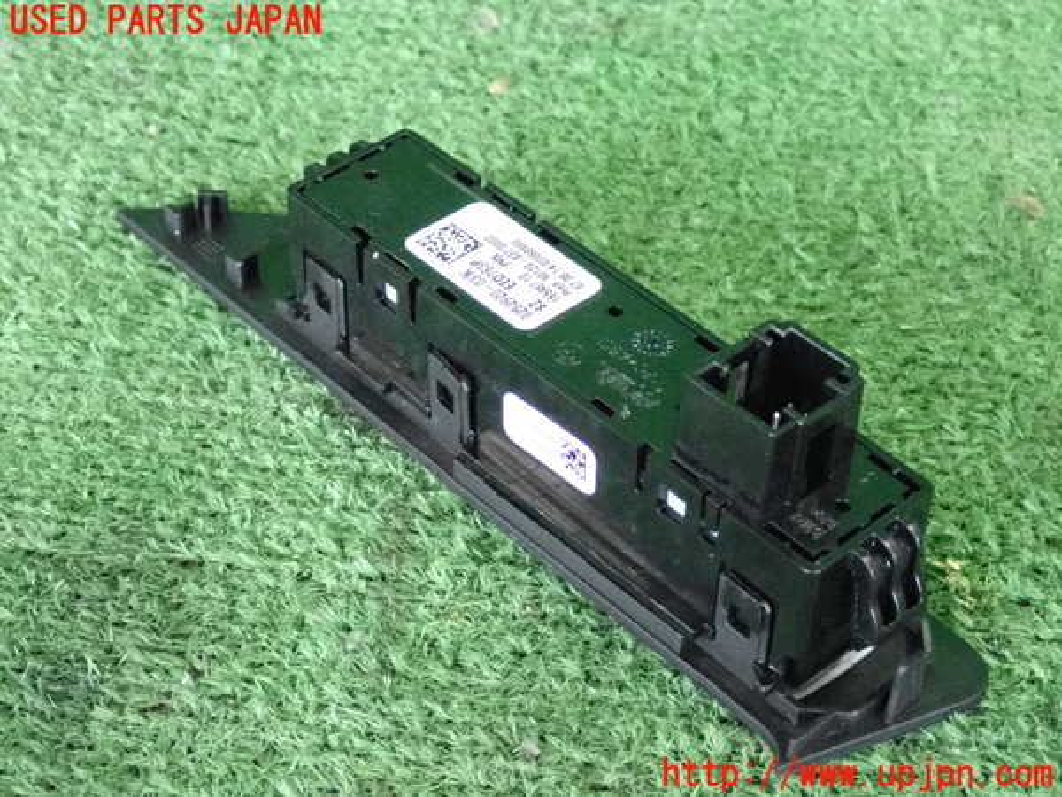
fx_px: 2178
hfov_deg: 27.4
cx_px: 531
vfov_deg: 20.7
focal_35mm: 71
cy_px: 398
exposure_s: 1/125
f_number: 3.9
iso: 4000
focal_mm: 12.73
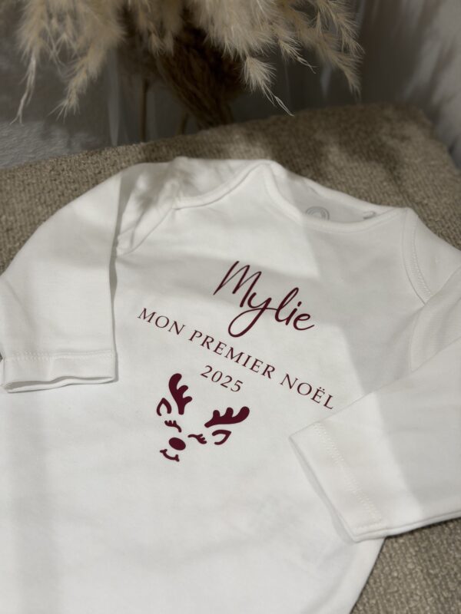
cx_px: 230
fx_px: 852
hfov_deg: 30.3
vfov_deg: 39.7
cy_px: 307
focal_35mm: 48
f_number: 1.78
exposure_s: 1/79
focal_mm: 6.76
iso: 100
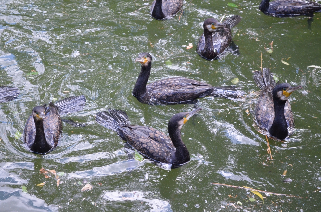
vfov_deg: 15.9
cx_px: 158
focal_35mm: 86
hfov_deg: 23.8
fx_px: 761
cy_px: 109
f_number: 5.6
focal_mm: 55
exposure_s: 1/500
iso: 1400
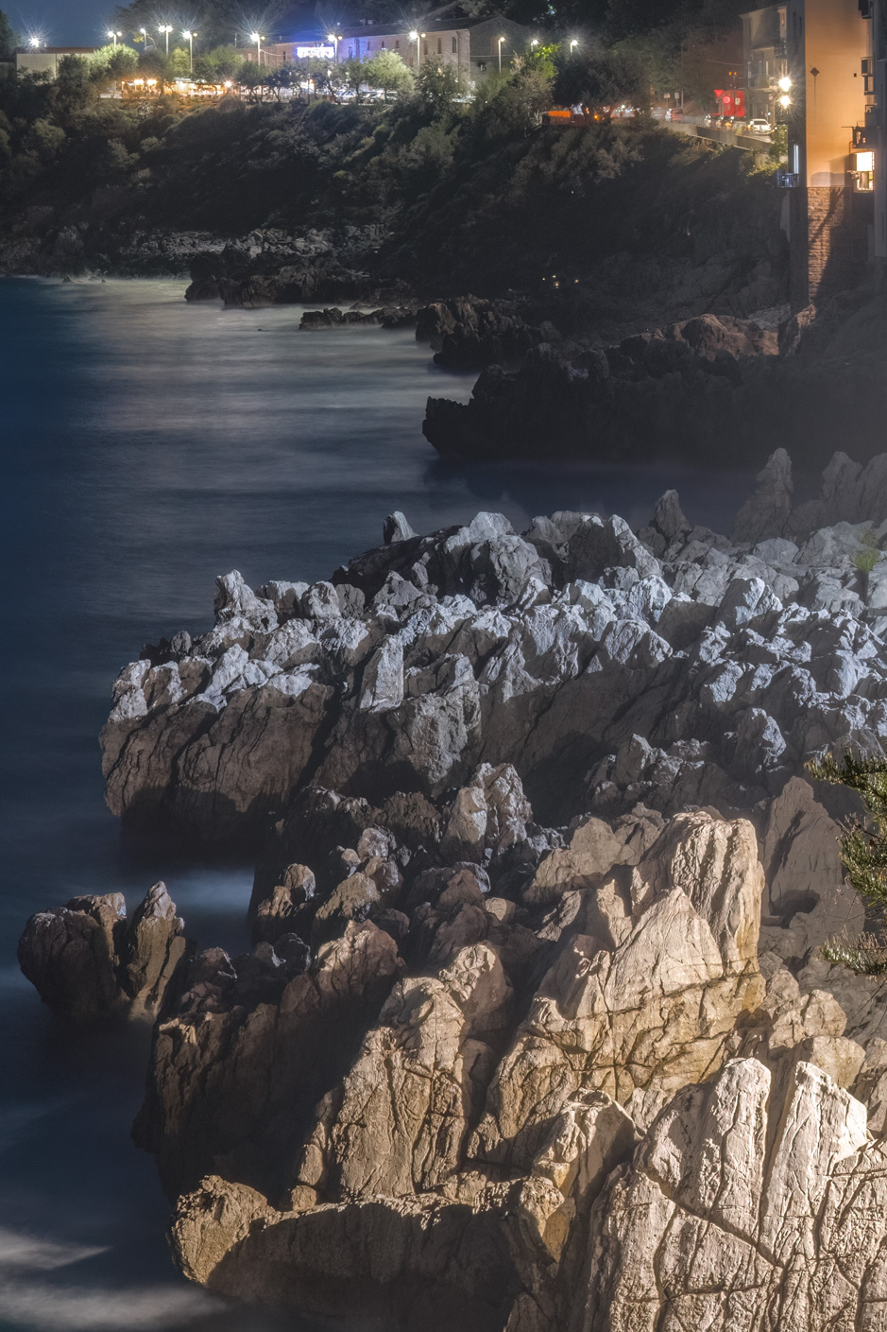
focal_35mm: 110
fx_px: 4061
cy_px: 287
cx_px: 350
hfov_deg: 12.5
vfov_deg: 18.5
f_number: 10
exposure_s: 3
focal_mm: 43
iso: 800
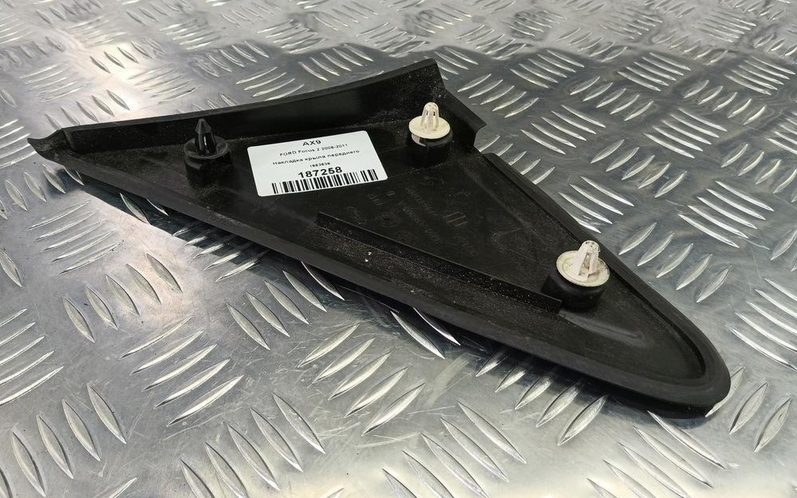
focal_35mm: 25
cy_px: 226
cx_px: 389
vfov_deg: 49.2
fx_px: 543
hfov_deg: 72.5
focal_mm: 4.11
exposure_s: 1/50
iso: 124
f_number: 1.6
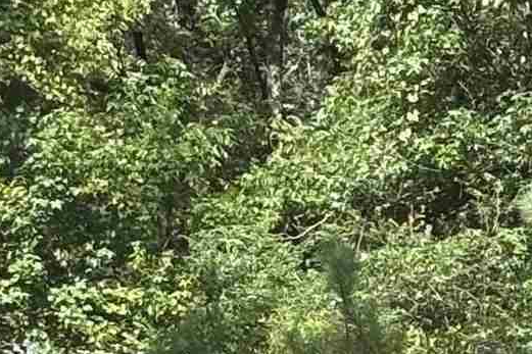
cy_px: 504
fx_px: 4712
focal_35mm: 319
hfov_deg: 6.5
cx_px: 304
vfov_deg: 4.3
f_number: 1.6
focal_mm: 5.96
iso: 32
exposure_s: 1/997
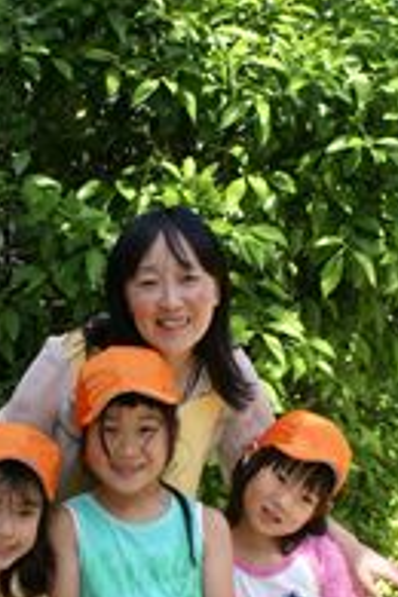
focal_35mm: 76
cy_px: 462
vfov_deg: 26.2
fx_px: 1260
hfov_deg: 17.8
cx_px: 104
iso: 100
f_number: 8
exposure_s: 1/60
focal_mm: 22
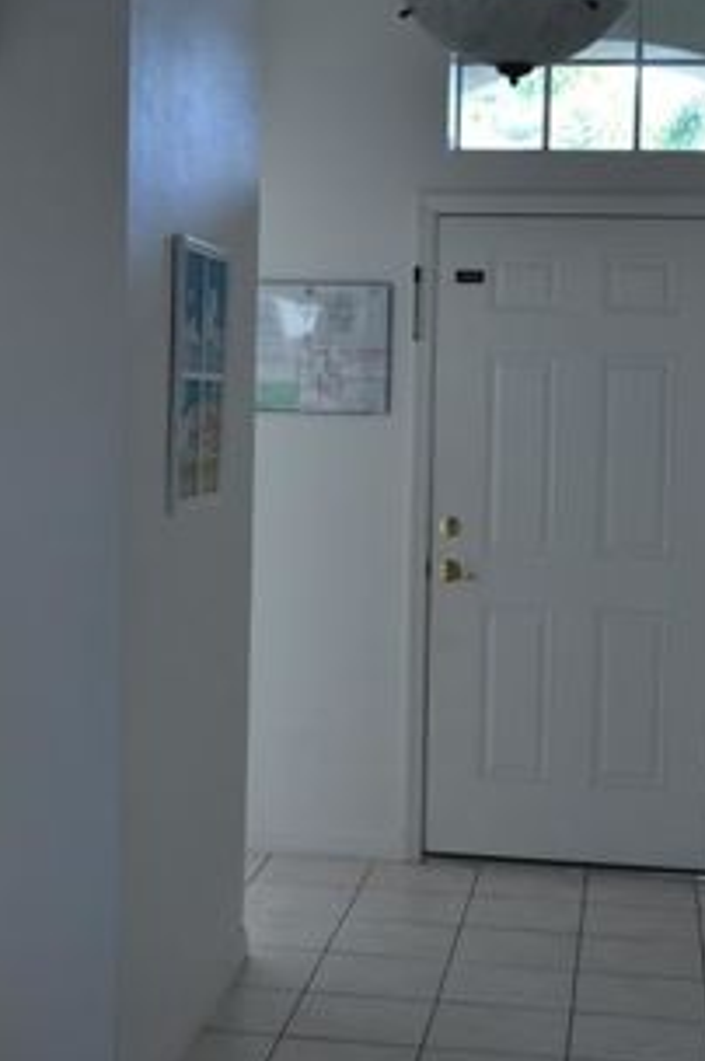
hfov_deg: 21.5
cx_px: 274
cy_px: 380
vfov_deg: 31.7
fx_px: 1855
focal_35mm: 63
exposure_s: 1/80
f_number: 4.5
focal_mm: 24
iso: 400
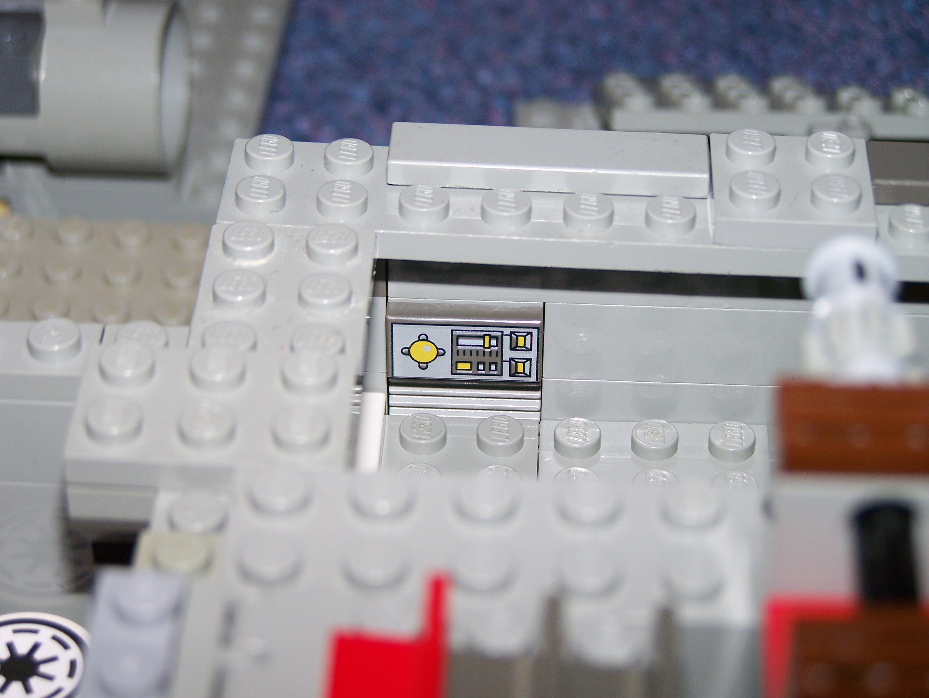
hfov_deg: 20.9
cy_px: 349
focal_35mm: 94
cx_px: 464
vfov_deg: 15.7
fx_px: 2524
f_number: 3.2
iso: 80
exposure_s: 1/80
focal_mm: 15.6
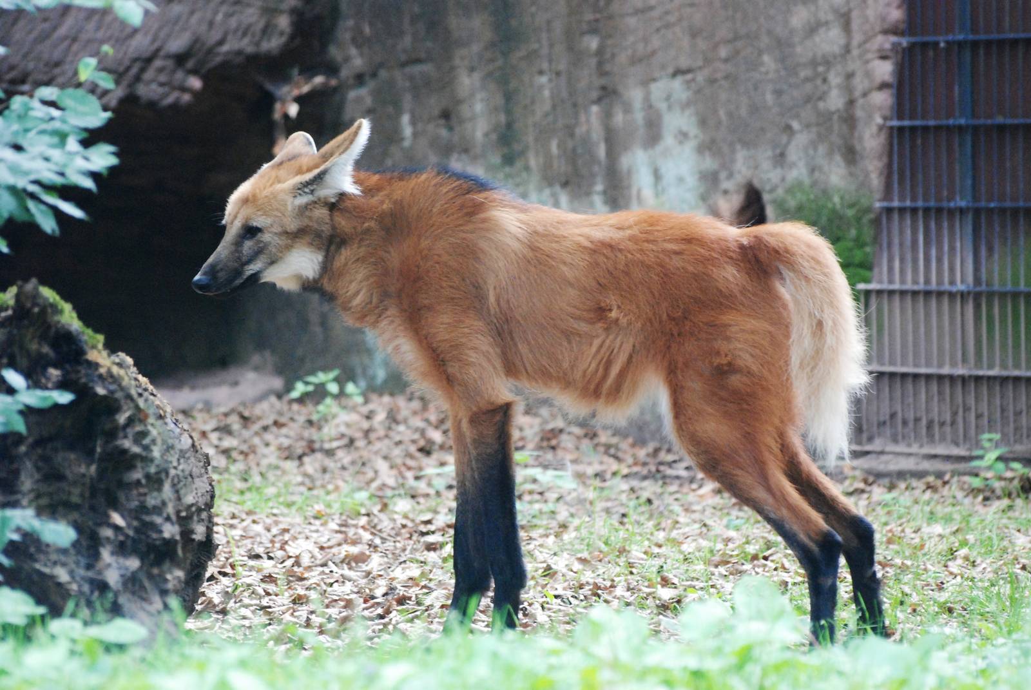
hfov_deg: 7.0
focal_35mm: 292
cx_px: 516
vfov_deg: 4.7
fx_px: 8387
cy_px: 345
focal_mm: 195
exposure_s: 1/125
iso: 1600
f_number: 5
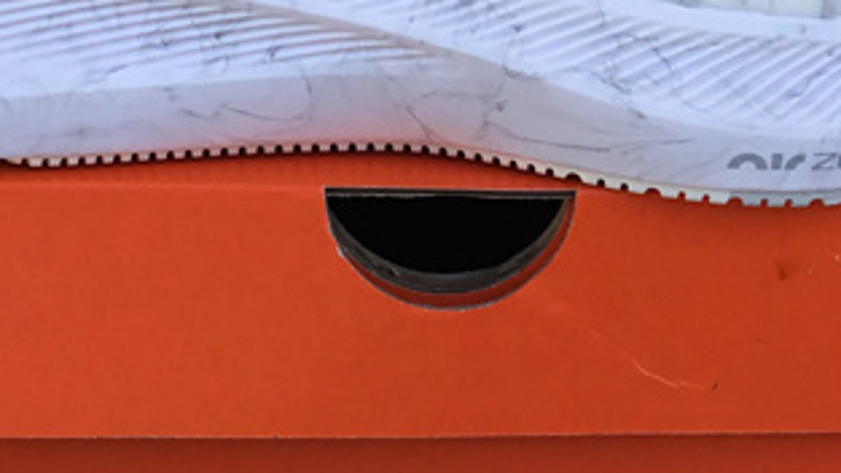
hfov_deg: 22.0
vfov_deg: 12.4
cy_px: 42
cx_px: 468
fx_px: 2163
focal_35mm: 97
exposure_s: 1/452
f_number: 2.4
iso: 25
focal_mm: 3.3
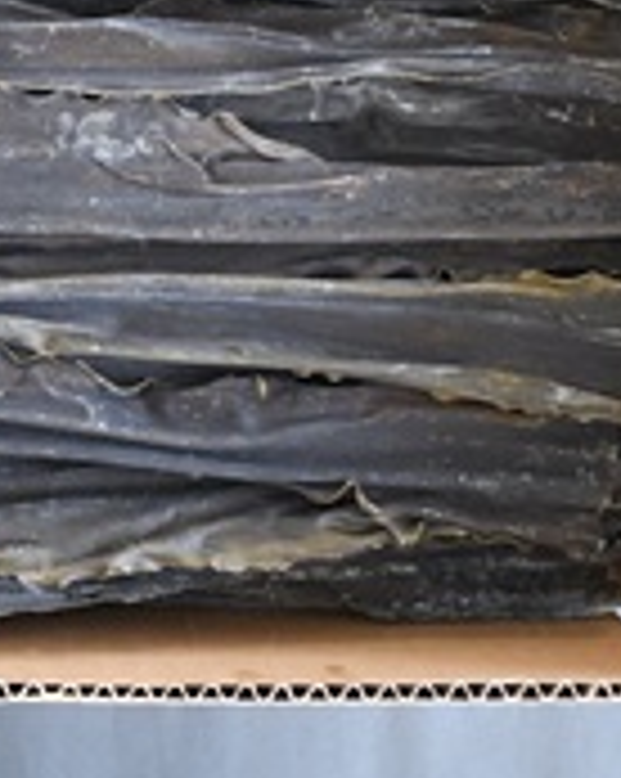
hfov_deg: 16.1
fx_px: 2140
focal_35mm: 93
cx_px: -45
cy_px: 76
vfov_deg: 20.2
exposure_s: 1/60
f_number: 4
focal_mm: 22
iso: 1000
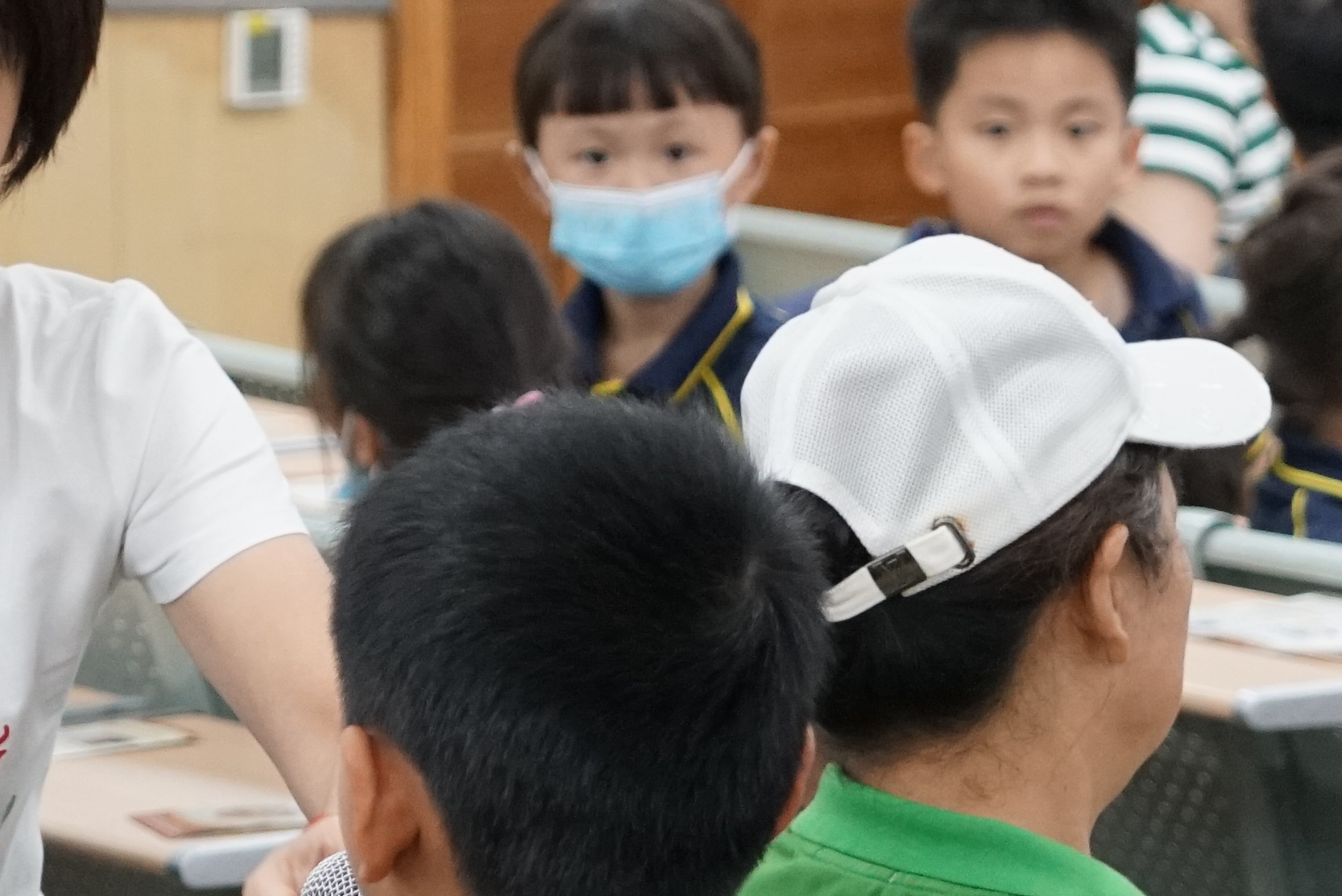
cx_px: -19
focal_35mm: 272
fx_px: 10143
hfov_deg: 7.5
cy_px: 222
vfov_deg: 5.1
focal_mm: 57
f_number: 4
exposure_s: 1/125
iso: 2000
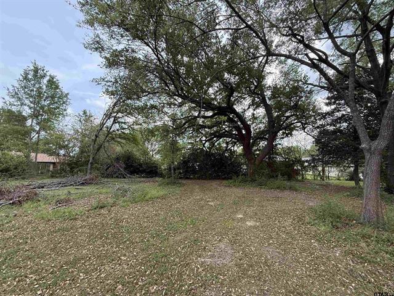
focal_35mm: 14
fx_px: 159
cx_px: 197
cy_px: 148
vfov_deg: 85.7
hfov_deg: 102.1
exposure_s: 1/398
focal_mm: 2.22
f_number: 2.2
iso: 64
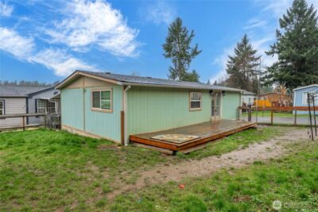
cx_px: 159
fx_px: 168
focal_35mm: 19
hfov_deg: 86.9
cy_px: 106
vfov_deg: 64.6
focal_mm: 19
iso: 200
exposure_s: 1/30
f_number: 7.1
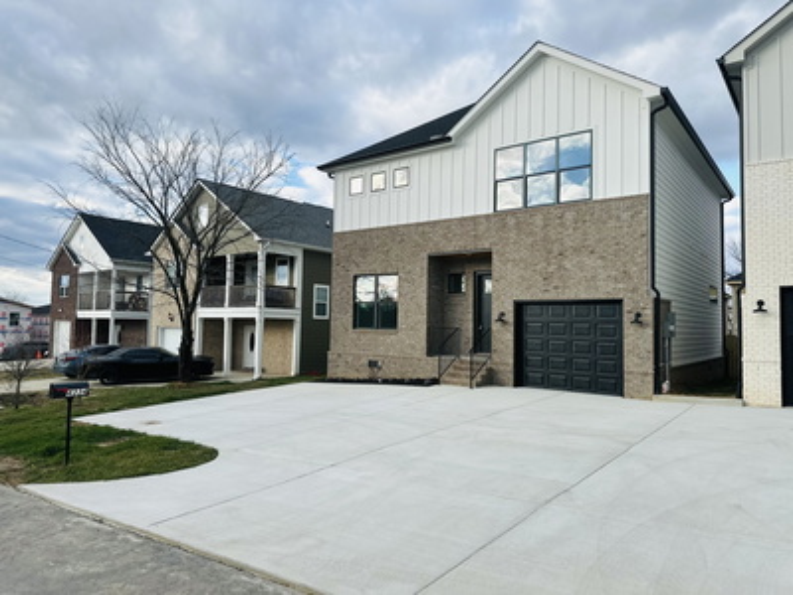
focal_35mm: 24
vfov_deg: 56.8
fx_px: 550
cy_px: 298
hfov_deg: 71.6
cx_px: 396
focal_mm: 6.86
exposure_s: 1/1880
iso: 80
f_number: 1.78
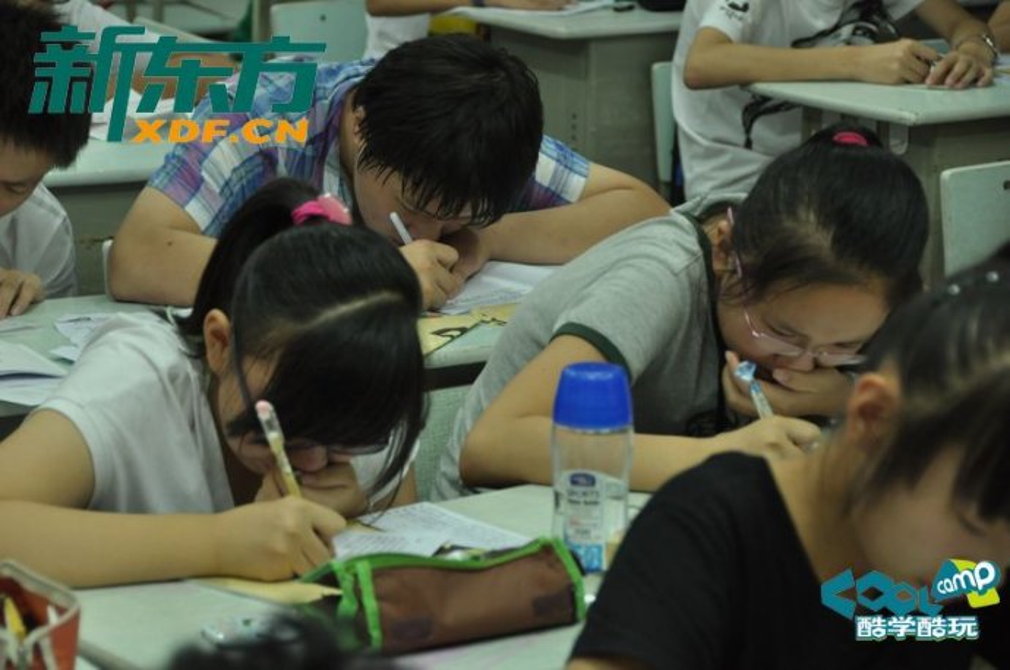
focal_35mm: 120
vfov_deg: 11.4
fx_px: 3362
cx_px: 505
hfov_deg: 17.1
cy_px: 335
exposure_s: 1/25
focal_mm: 80
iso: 800
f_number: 5.6
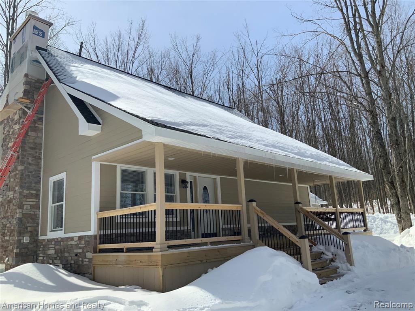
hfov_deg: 61.7
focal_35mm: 29
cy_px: 156
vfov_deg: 48.2
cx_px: 208
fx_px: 348
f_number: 1.8
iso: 20
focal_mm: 3
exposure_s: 1/3534
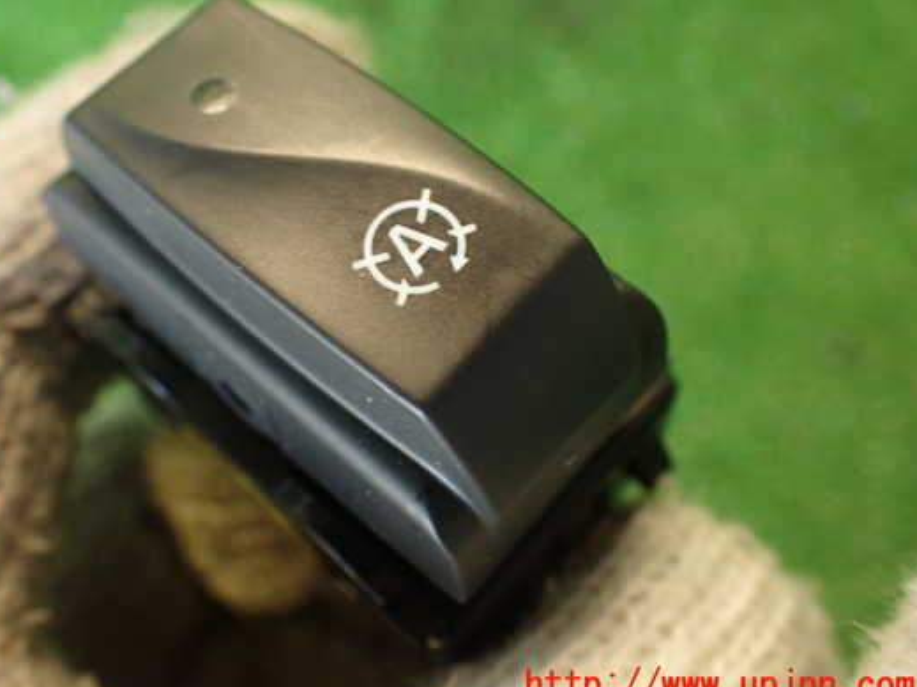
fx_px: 980
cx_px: 394
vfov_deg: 38.6
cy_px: 311
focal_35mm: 37
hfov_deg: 50.0
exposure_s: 1/30
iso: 250
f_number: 2.4
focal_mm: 5.79
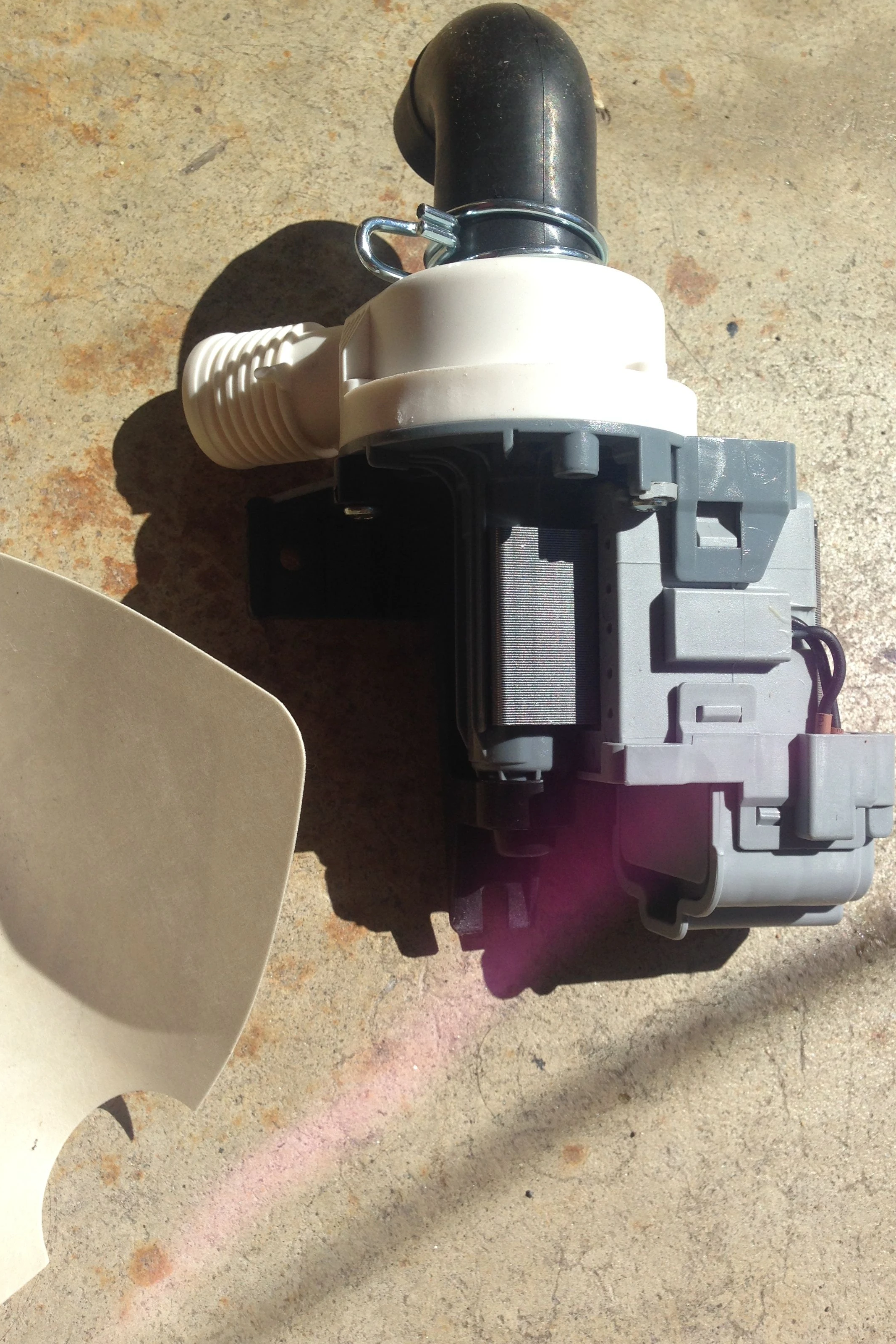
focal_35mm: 35
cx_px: 484
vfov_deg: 54.4
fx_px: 1307
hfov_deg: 37.8
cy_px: 662
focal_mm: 4.12
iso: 50
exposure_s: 1/2358
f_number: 2.4
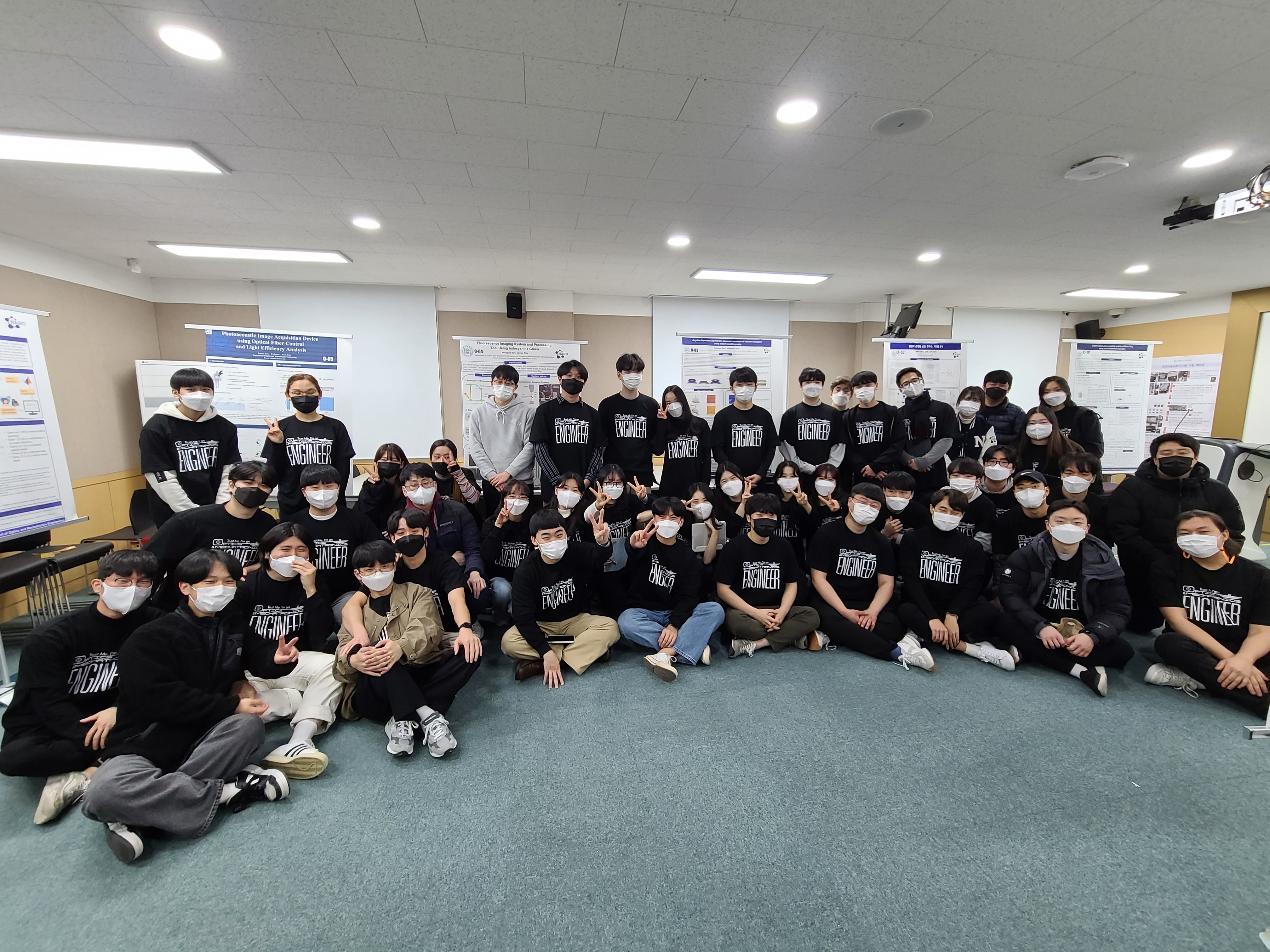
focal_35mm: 13
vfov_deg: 89.9
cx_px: 635
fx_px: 477
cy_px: 476
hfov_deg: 106.2
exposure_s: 1/59
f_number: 2.2
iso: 200
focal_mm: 2.2
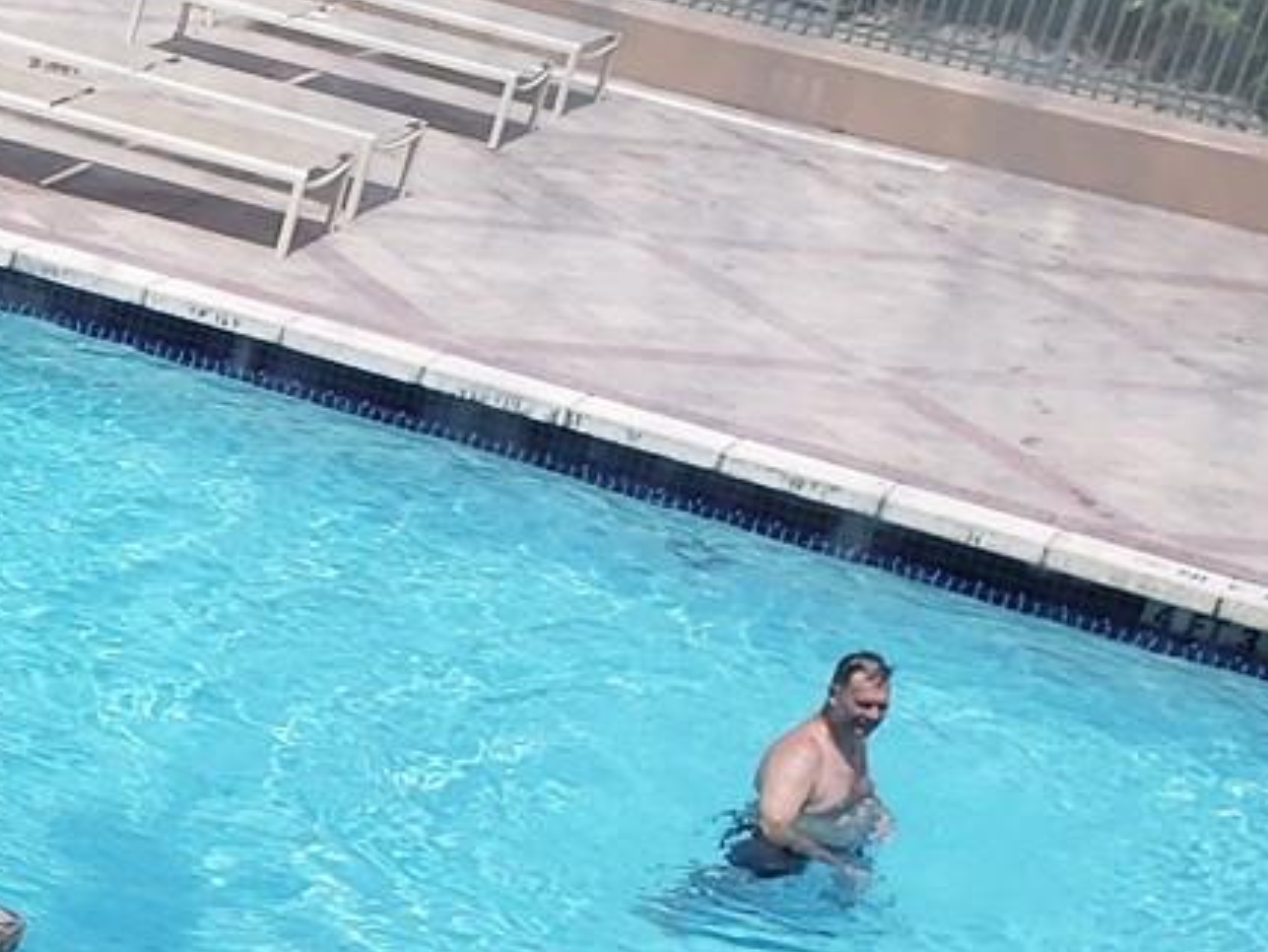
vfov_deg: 15.1
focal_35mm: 97
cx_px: -777
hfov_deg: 17.6
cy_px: 887
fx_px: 3554
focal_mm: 4.3
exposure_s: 1/60
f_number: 2.4
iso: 80
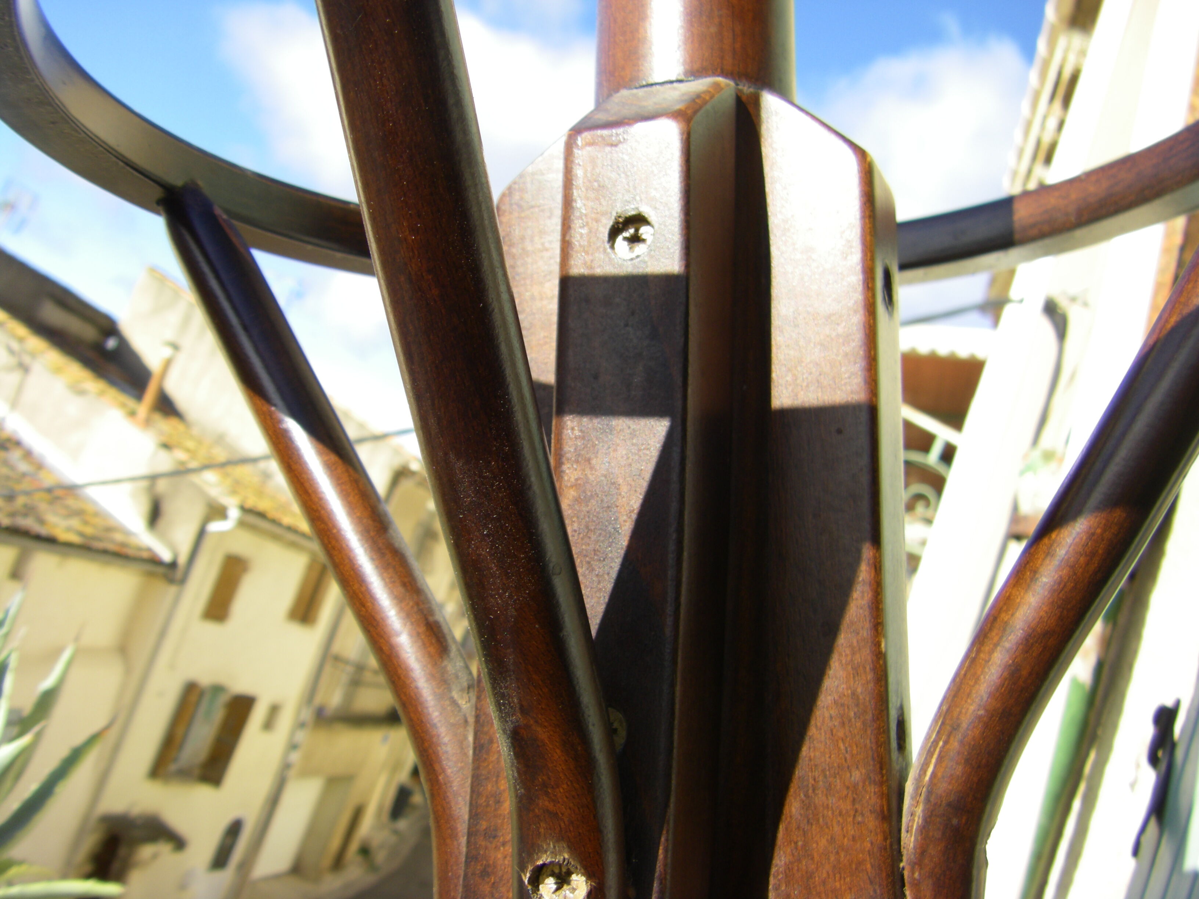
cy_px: 450
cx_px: 600
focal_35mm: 38
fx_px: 1316
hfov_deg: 49.0
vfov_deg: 37.7
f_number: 3.5
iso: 64
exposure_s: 1/250
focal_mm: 6.3
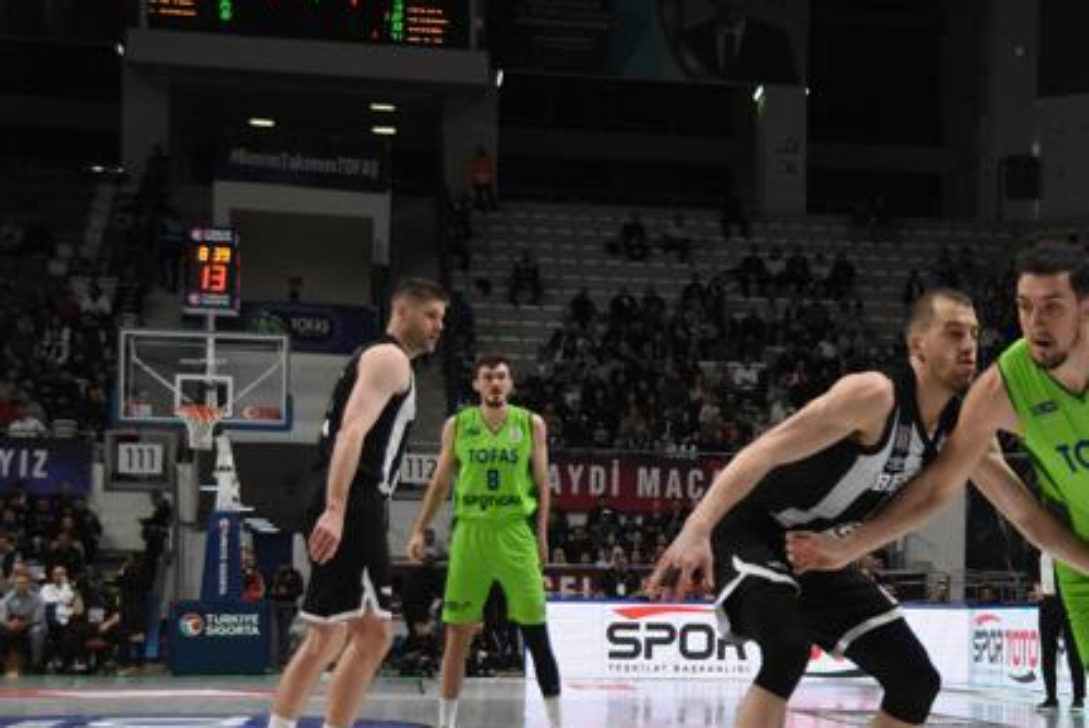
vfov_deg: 17.7
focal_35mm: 77
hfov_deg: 26.1
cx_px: 774
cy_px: 513
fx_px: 2331
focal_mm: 36
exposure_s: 1/2000
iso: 4000
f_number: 4.2
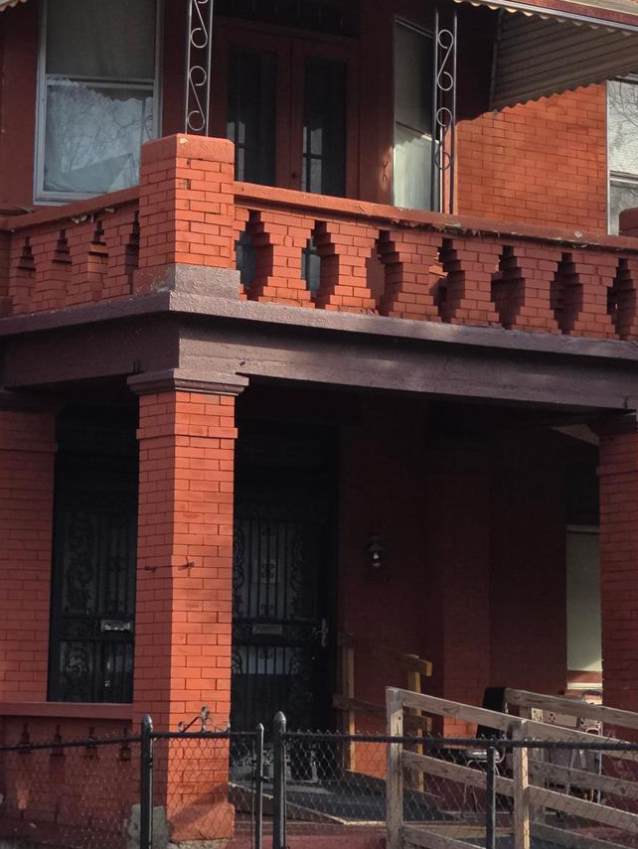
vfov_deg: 16.2
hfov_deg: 12.3
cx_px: 377
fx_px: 2971
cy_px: 199
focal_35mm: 121
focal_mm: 7.9
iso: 50
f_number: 2.4
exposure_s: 1/790
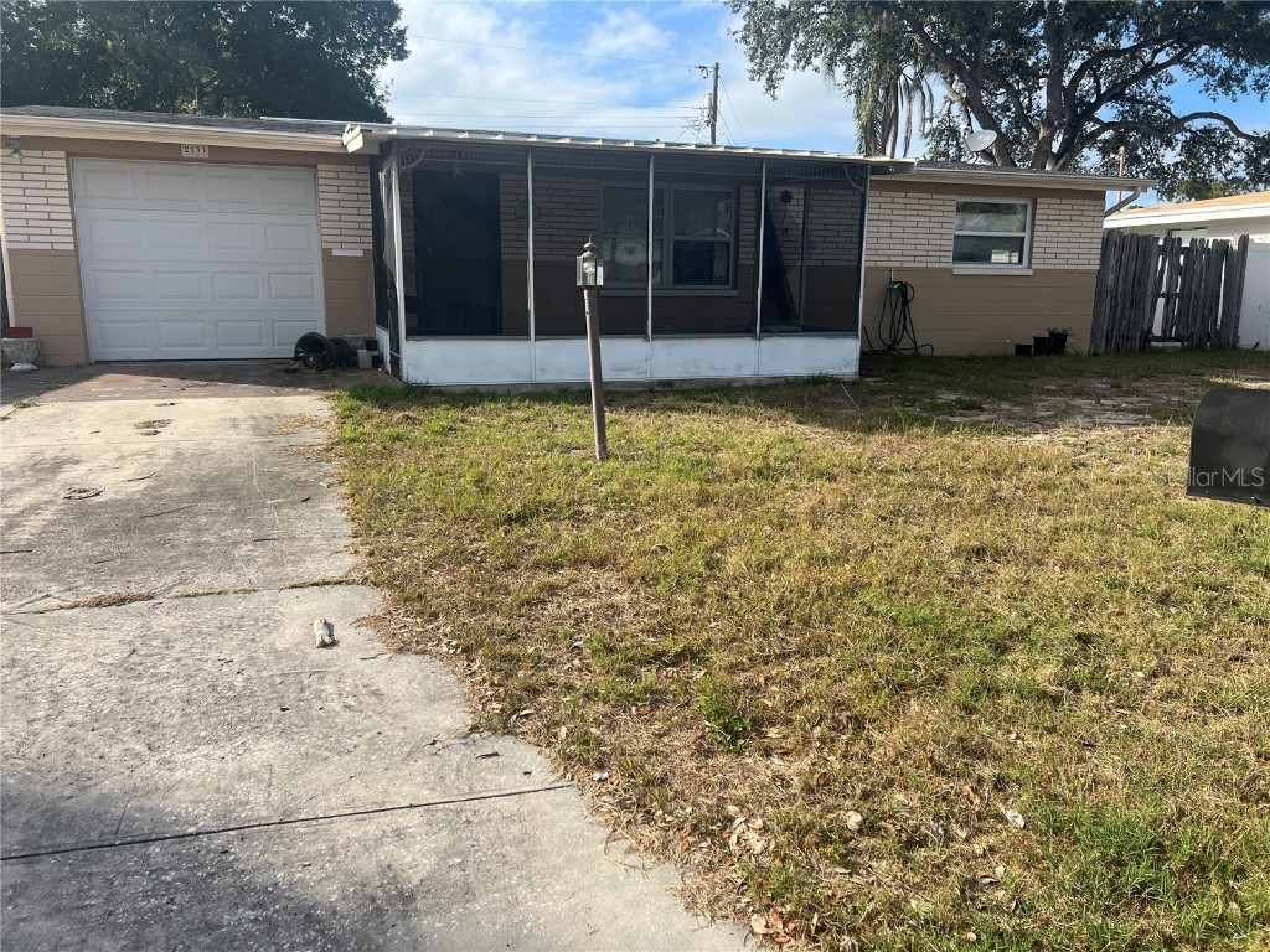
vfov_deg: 53.1
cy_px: 476
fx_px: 954
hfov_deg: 67.3
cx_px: 635
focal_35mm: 26
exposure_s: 1/3077
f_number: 1.5
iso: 50
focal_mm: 5.7
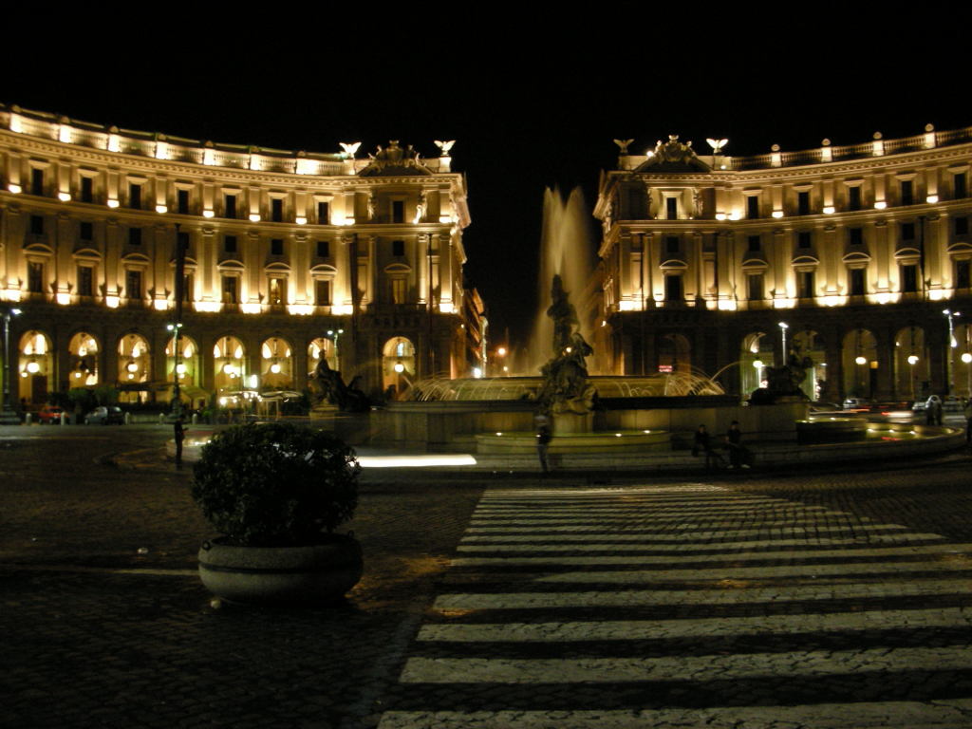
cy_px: 364
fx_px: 983
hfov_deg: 52.6
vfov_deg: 40.7
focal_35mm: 35
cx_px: 486
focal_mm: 5.8
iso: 200
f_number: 3
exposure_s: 1/3.1
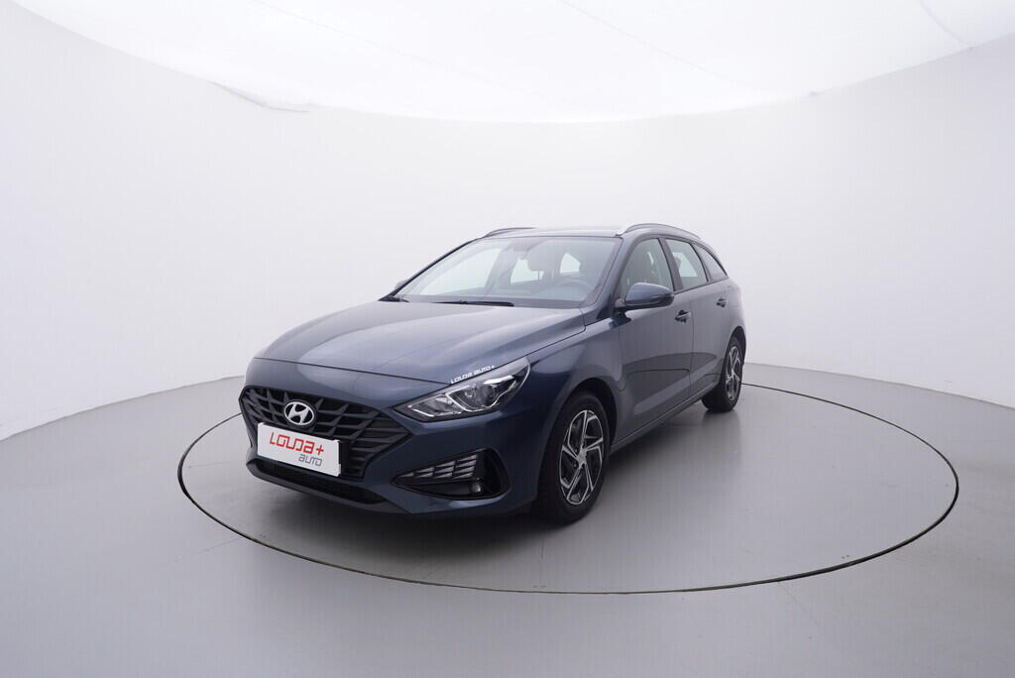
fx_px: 635
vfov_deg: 56.2
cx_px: 508
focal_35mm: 22
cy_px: 339
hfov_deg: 77.3
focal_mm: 15
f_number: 5
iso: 200
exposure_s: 1/80
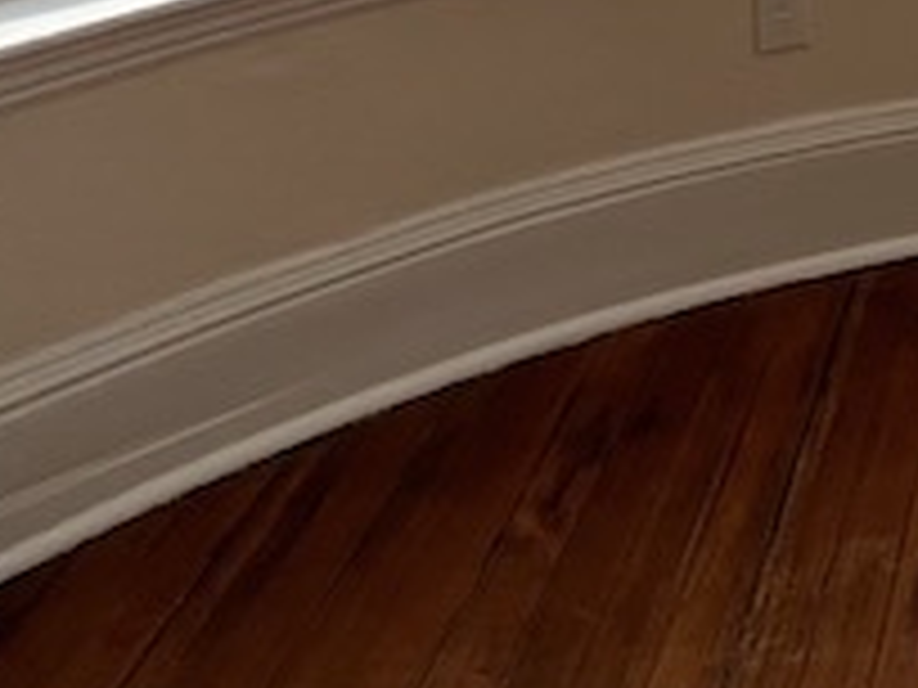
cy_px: -504
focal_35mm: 51
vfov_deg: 21.0
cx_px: 1192
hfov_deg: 29.9
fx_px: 1352
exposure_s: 1/300
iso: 32
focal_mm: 1.57
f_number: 1.8
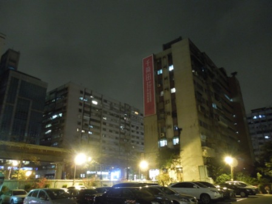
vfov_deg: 54.9
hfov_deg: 69.4
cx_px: 136
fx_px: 196
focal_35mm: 25
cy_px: 102
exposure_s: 1/15
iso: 2200
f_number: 3.3
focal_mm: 4.5
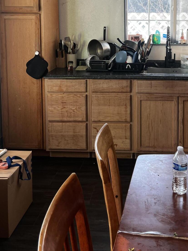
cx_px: 134
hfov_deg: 30.5
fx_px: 340
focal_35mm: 47
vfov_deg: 38.8
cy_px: 48
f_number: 1.5
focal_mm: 5.7
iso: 40
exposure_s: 1/172
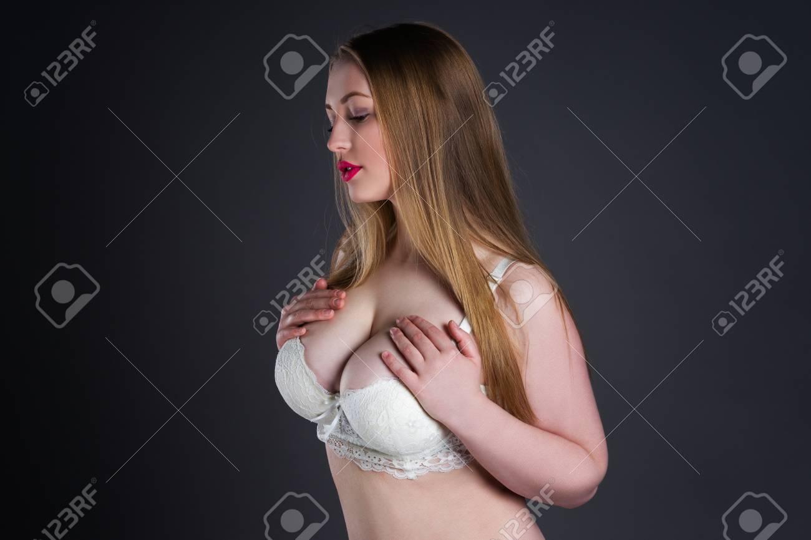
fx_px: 1802
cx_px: 406
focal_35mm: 80
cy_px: 270
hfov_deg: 25.4
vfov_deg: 17.1
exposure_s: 1/160
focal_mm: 80
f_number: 8
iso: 200
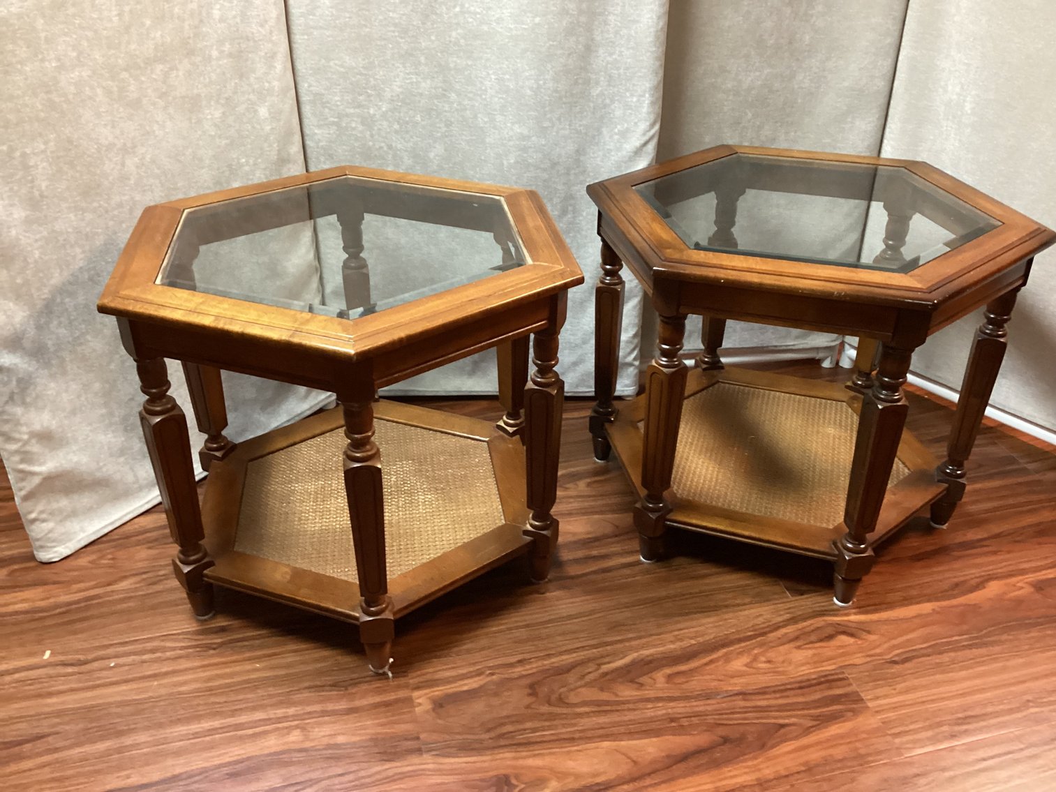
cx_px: 528
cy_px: 396
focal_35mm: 31
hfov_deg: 58.3
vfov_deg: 45.4
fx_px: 946
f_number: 2.4
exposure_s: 1/30
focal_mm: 3.3
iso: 400
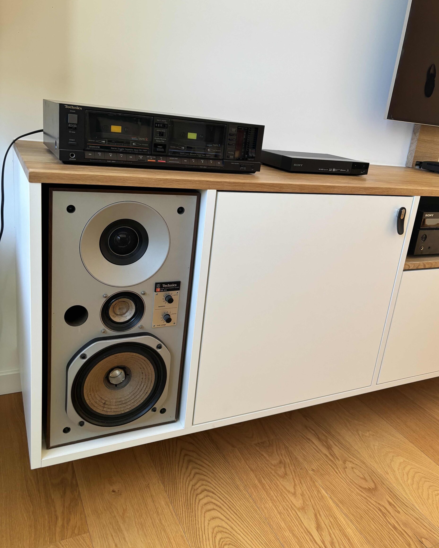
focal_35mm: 28
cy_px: 247
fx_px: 455
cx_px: 227
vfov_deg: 62.1
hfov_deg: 51.5
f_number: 1.6
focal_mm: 5.96
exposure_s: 1/109
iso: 125
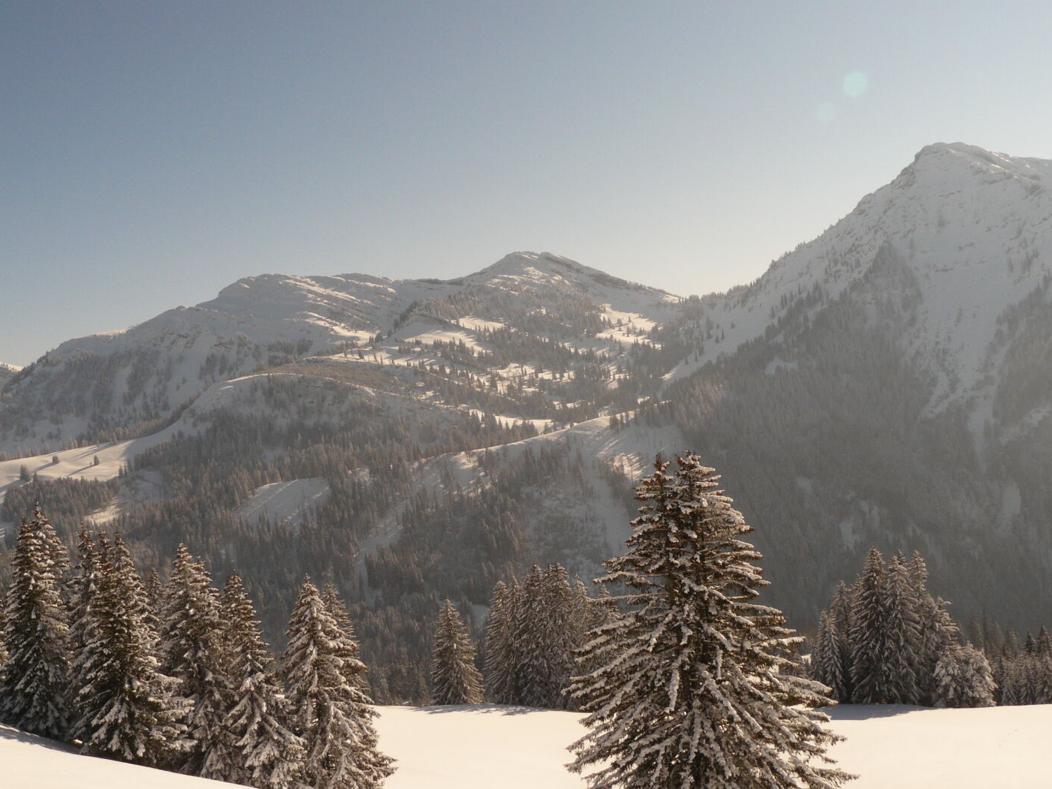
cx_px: 532
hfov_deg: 50.1
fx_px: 1125
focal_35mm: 37
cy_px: 397
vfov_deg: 38.7
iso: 100
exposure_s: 1/400
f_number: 8
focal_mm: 6
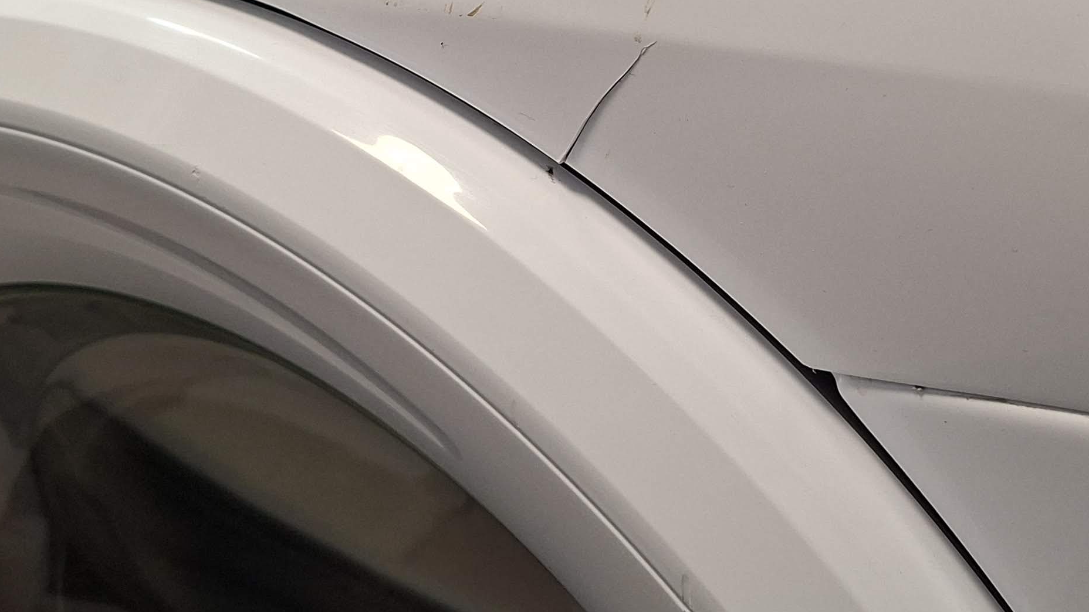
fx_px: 1559
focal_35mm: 54
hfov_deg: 38.2
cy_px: -121
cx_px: 689
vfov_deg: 20.8
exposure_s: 1/50
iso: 200
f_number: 1.8
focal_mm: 5.54
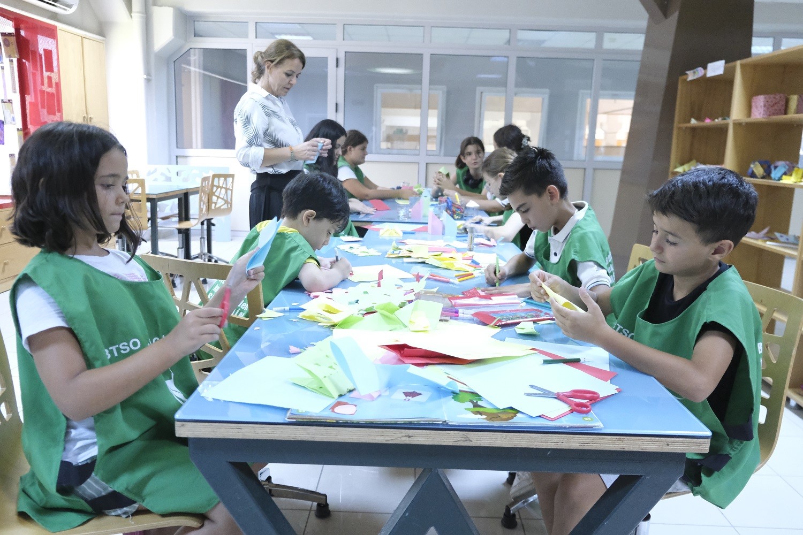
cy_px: 268
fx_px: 602
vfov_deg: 47.9
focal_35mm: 27
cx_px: 402
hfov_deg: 67.4
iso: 8000
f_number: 3.2
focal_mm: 18
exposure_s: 1/125
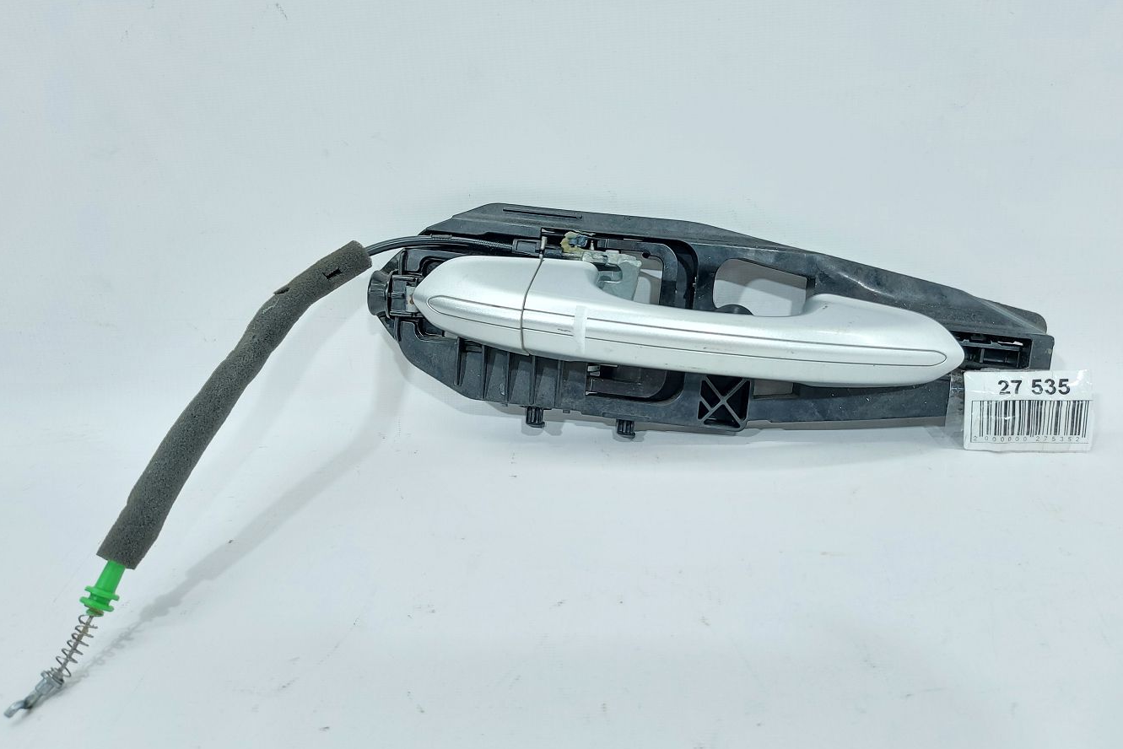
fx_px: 811
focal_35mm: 26
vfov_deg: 49.6
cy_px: 383
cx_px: 567
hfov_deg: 69.4
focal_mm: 5.23
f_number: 1.8
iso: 125
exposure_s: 1/50
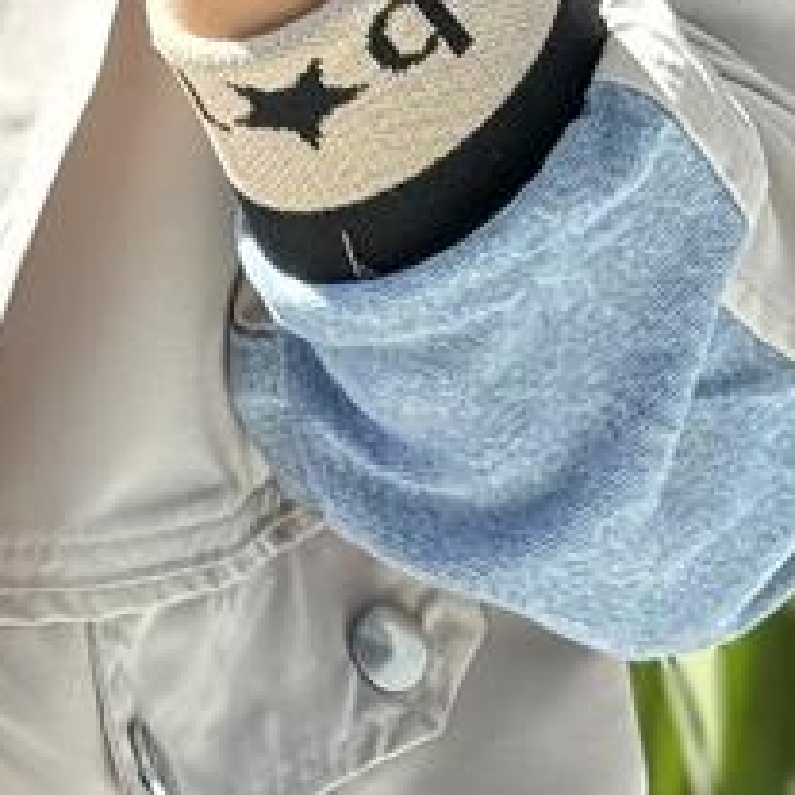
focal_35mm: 273
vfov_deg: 6.4
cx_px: -134
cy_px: 198
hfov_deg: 6.4
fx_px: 7093
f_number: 1.78
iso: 64
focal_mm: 6.76
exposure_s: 1/407
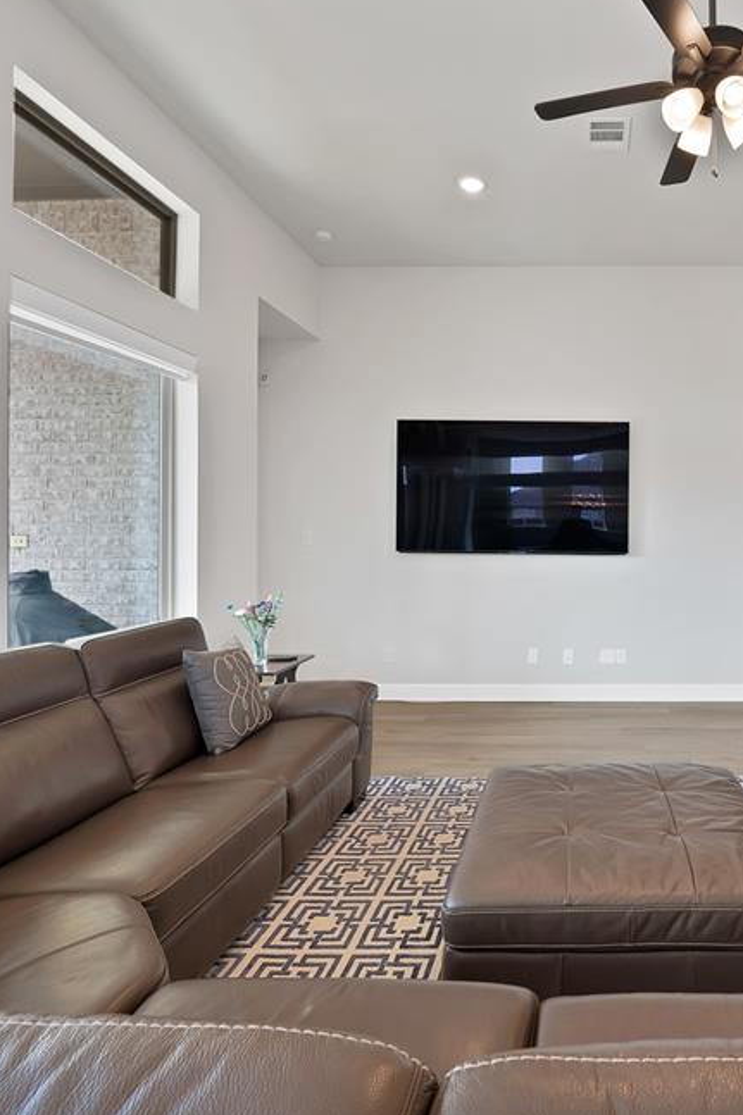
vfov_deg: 86.9
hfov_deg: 59.7
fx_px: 588
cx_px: 590
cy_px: 541
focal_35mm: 19
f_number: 9
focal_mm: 12
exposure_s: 1/13
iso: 640
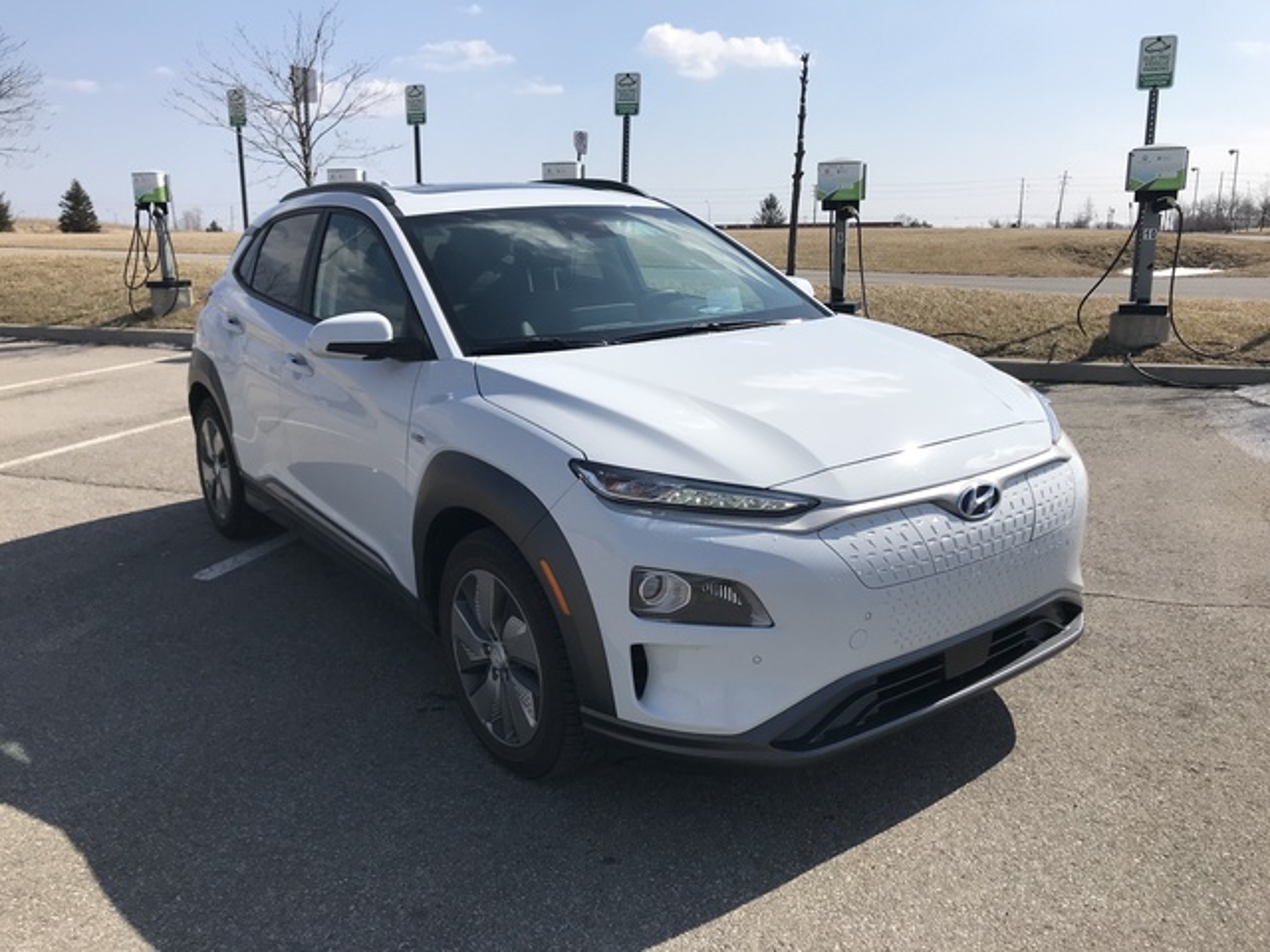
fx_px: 1027
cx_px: 635
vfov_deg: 49.7
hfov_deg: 63.4
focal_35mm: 28
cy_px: 476
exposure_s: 1/4167
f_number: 1.8
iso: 20
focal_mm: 3.99
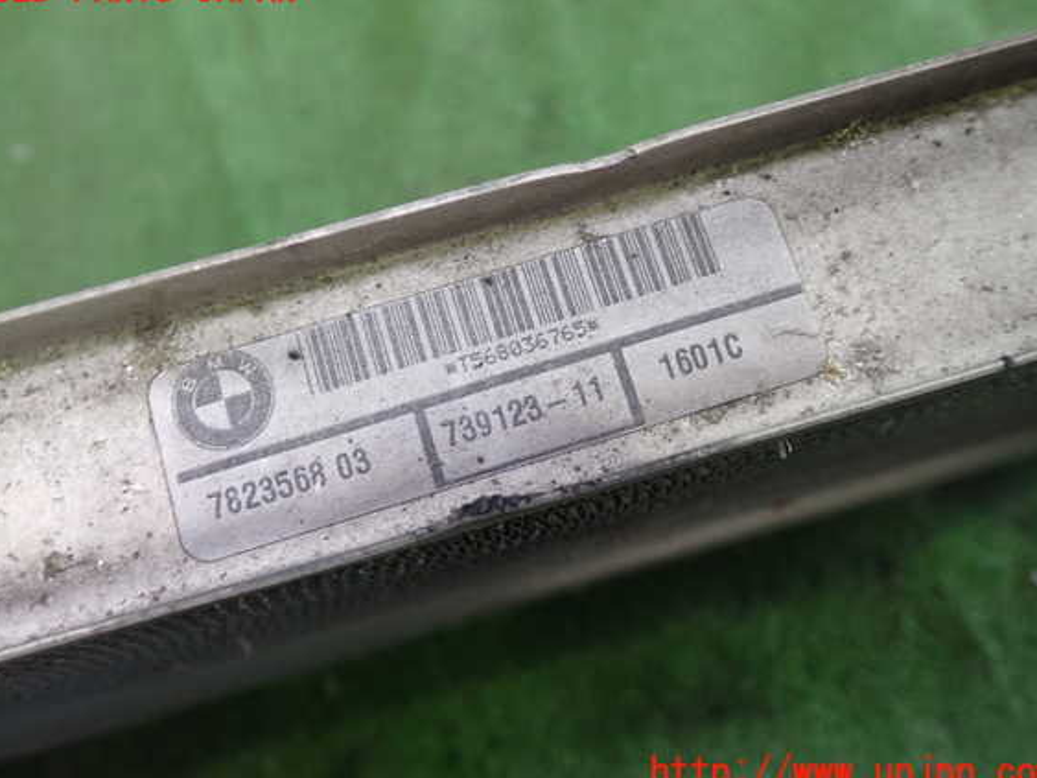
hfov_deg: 56.8
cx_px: 514
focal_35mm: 32
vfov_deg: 44.1
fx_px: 958
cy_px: 382
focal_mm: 5.4
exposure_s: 1/30
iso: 400
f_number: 2.3
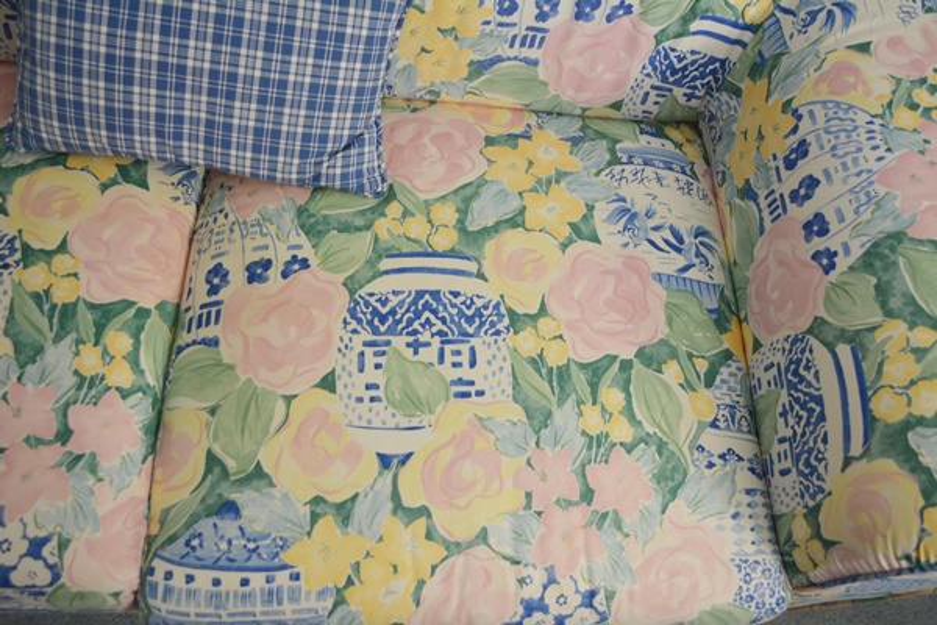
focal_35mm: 30
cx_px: 468
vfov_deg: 43.6
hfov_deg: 61.9
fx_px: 781
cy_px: 312
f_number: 4
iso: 560
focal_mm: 20
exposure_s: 1/60
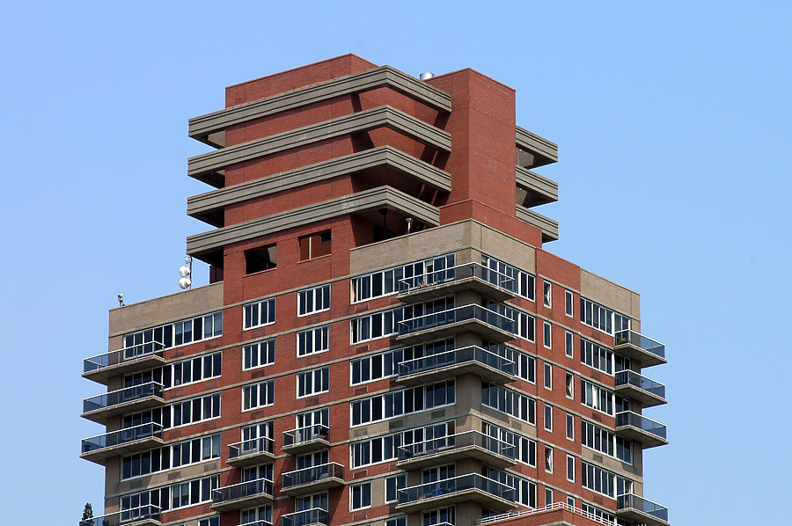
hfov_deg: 8.1
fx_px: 5604
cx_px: 396
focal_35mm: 255
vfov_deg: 5.4
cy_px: 263
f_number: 6.3
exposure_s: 1/640
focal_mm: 170
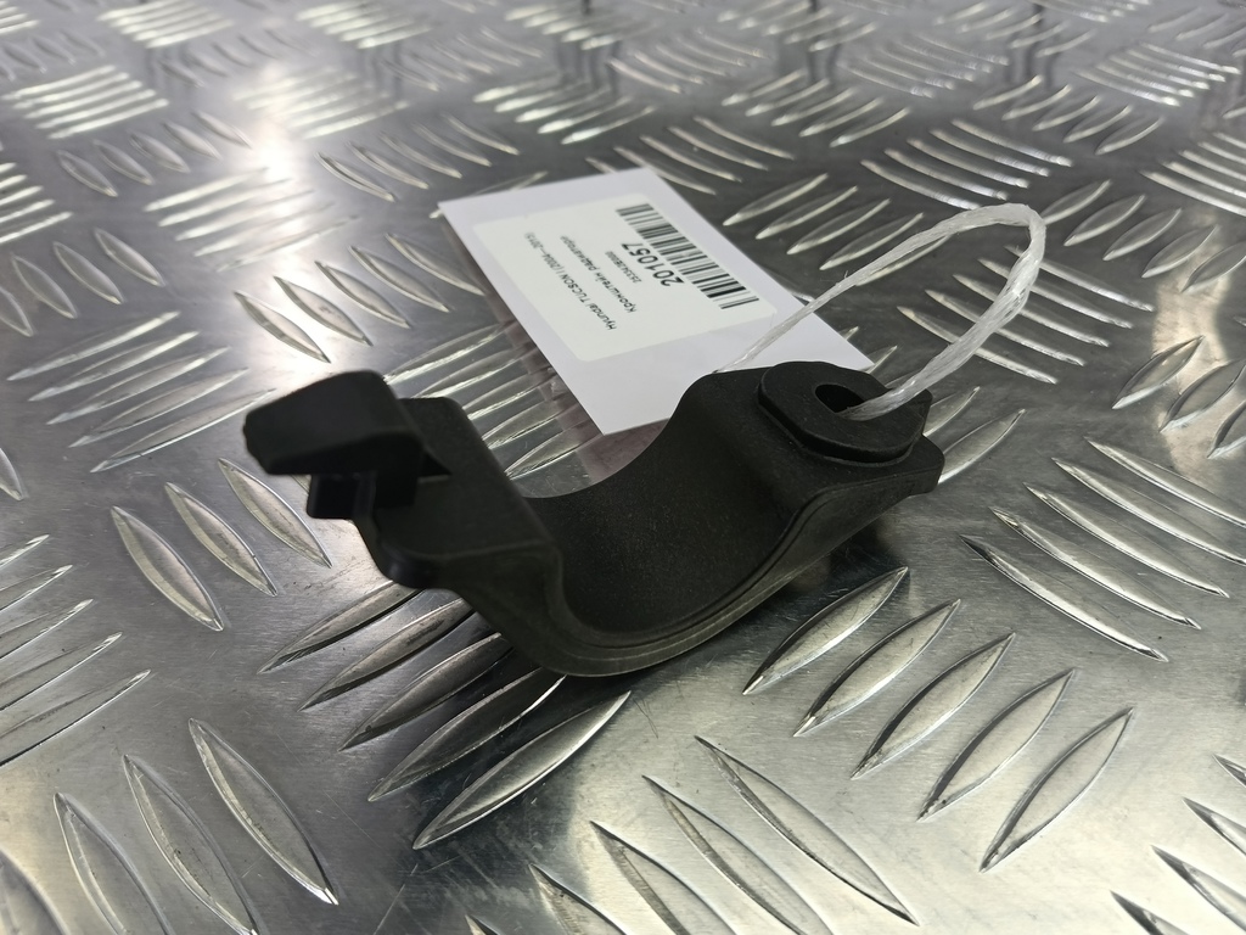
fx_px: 828
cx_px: 623
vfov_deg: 58.9
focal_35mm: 23
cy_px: 468
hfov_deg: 73.9
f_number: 1.6
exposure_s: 1/50
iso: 108
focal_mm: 4.11
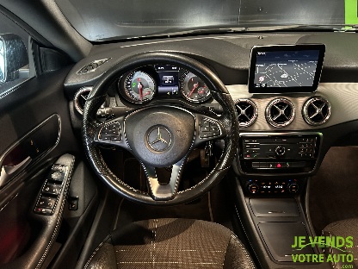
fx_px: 269
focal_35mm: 26
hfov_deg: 67.3
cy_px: 134
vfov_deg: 53.1
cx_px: 179
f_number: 1.5
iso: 500
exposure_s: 1/33
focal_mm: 5.7
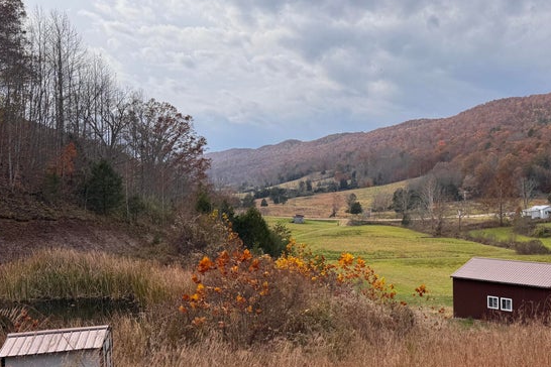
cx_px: 387
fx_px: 597
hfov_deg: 48.3
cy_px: 210
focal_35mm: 39
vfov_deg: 34.2
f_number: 1.78
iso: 80
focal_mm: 6.76
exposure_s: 1/2041
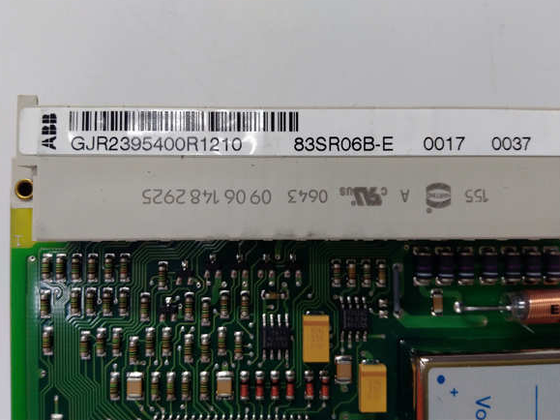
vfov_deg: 49.7
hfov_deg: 63.5
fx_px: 453
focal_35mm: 28
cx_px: 277
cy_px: 203
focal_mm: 3.79
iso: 231
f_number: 2
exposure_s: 1/33
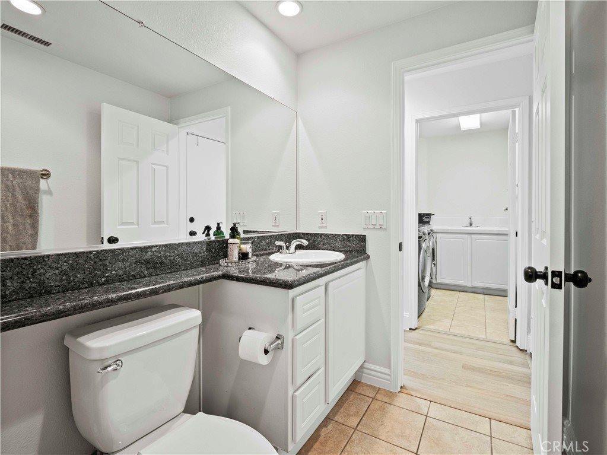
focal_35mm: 16
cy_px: 228
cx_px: 304
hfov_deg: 94.5
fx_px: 281
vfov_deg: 78.1
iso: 200
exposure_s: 1
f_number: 9
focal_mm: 8
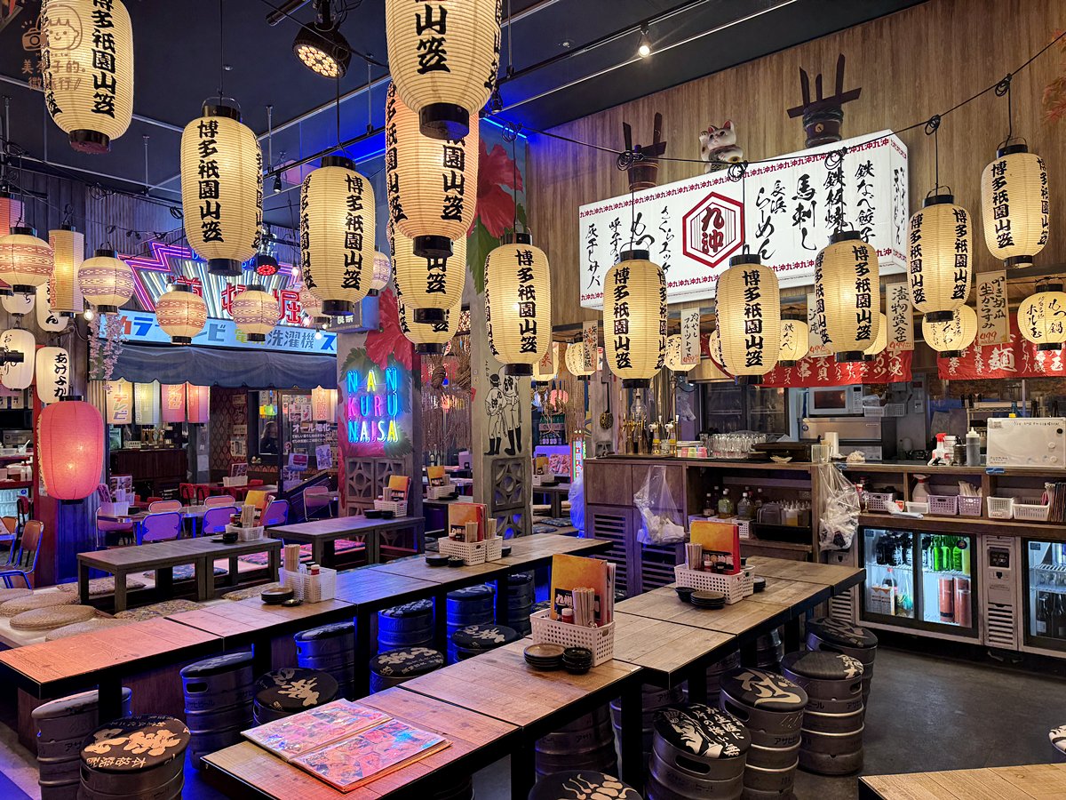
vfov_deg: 56.8
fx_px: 739
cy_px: 400
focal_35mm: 24
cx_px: 533
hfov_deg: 71.6
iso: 64
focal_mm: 6.76
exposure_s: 1/100
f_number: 1.78
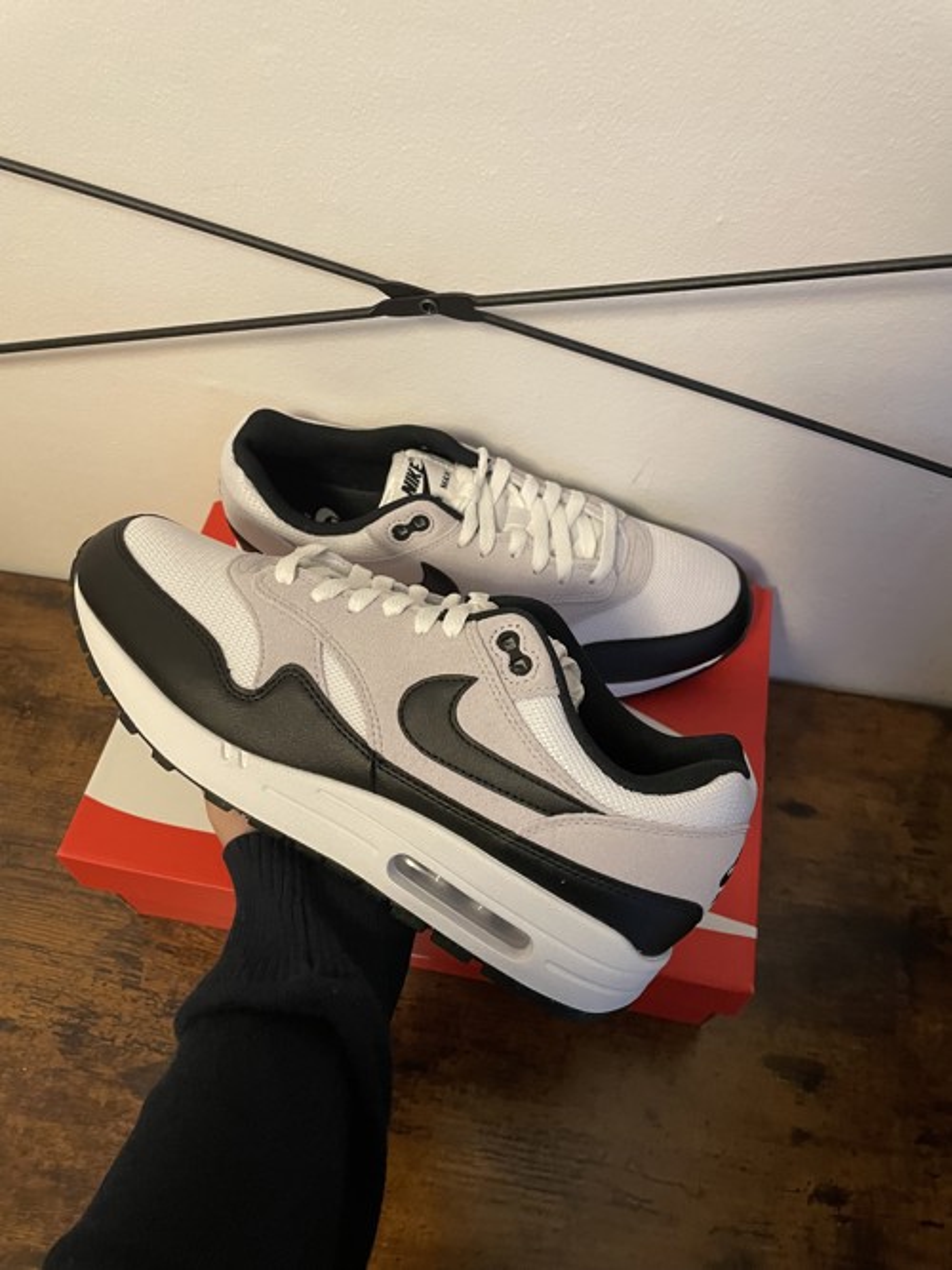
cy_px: 635
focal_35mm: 26
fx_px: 954
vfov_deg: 67.3
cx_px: 476
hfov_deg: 53.0
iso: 400
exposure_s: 1/33
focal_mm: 4.2
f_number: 1.6
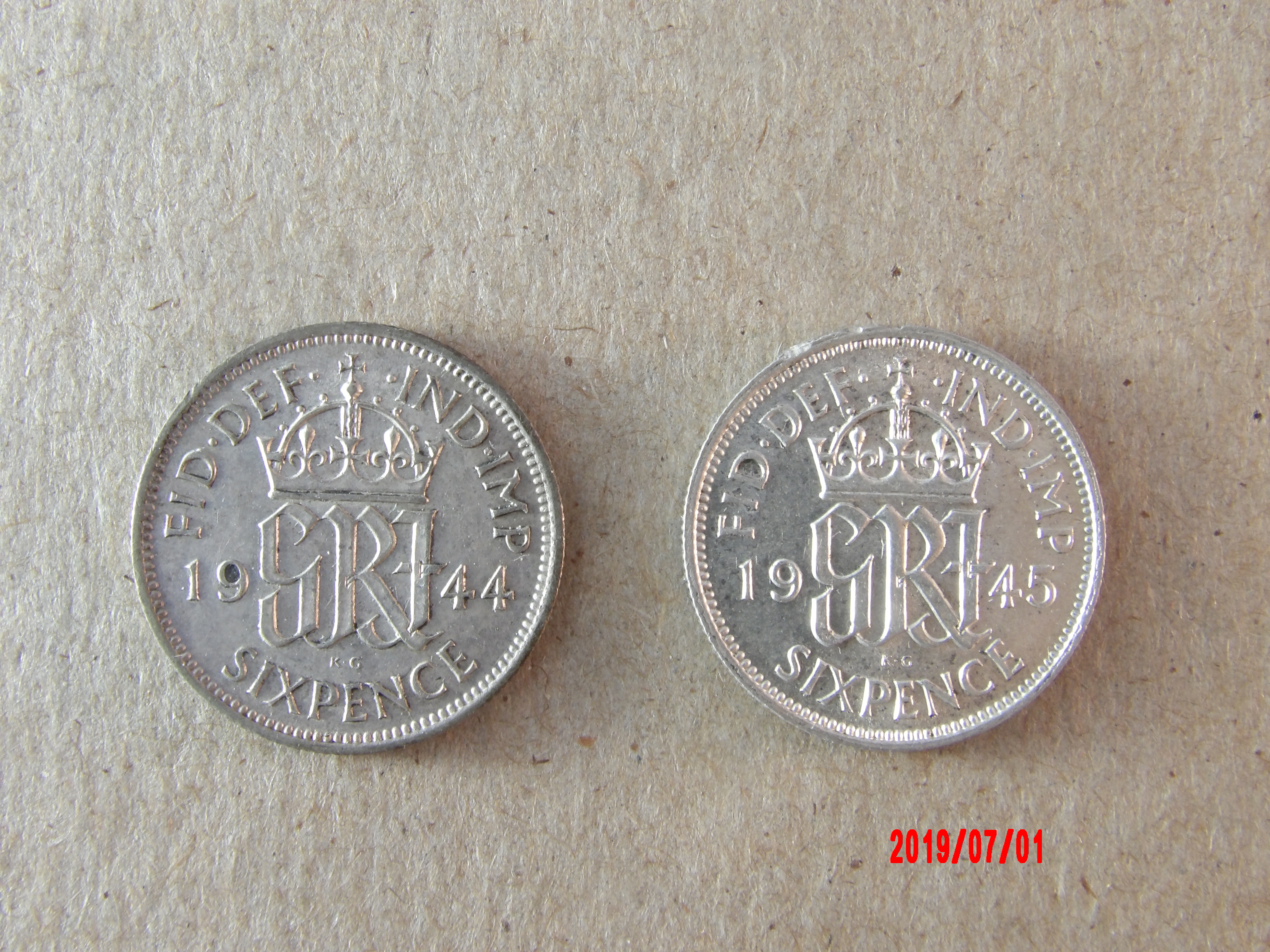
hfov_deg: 37.5
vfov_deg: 28.6
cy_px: 476
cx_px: 635
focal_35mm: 51
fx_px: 1871
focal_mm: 9.2
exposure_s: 1/17
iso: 200
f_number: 5.3
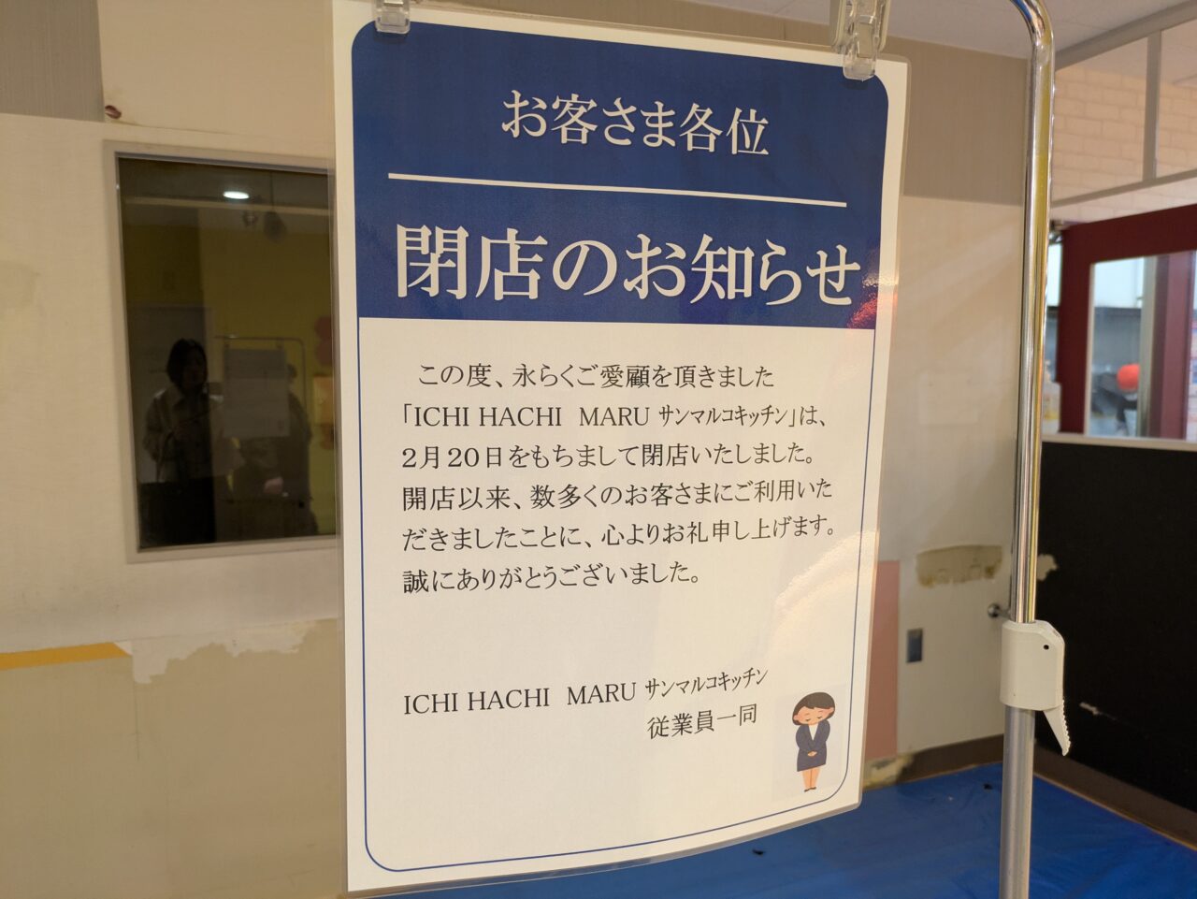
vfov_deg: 54.9
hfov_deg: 69.4
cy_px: 450
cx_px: 598
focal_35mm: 25
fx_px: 865
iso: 352
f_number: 1.89
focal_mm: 5.43
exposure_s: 1/100
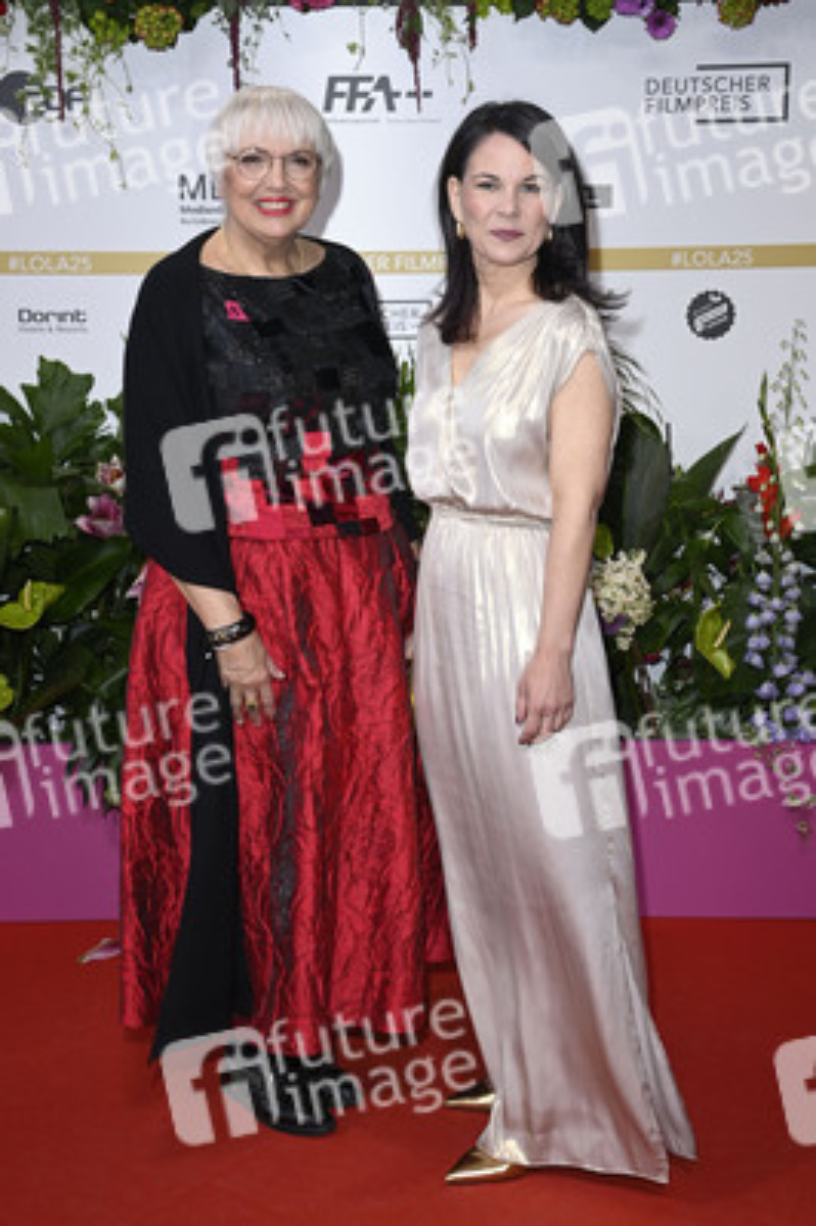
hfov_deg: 24.6
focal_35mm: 55
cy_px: 613
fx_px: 1873
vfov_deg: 36.3
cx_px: 408
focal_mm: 55
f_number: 6.3
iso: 640
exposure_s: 1/250
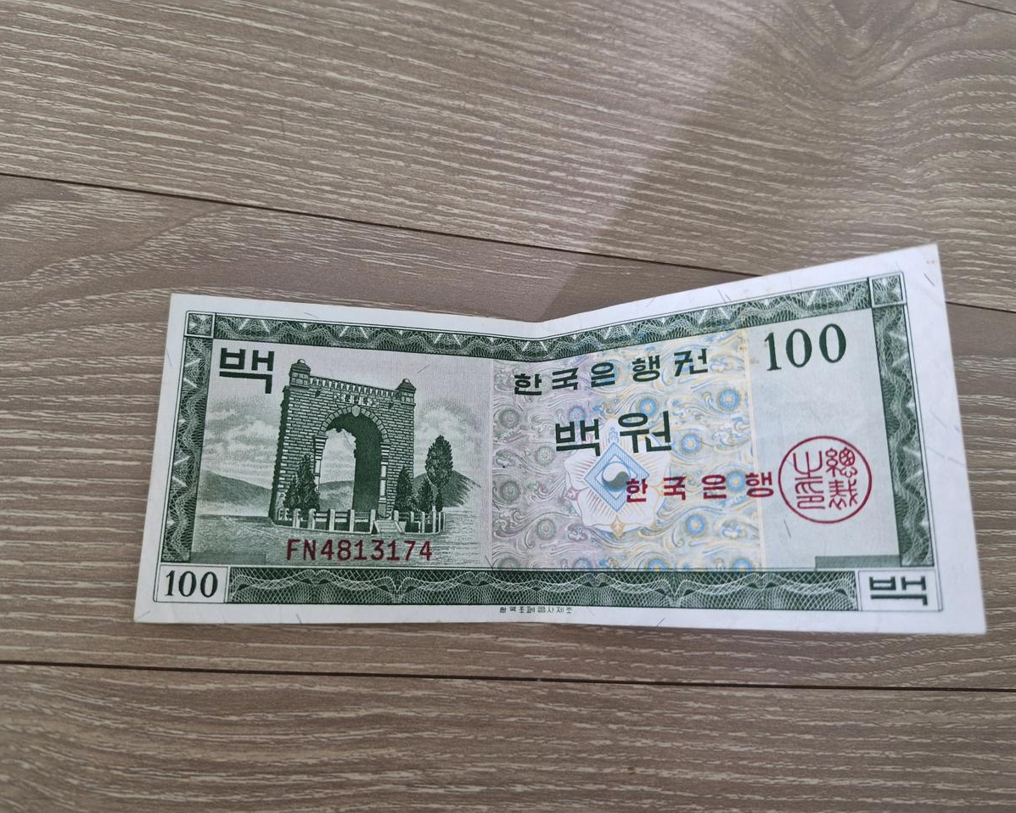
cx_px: 494
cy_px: 406
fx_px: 722
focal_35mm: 24
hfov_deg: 70.3
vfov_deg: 58.8
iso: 640
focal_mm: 5.54
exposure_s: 1/60
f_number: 1.8
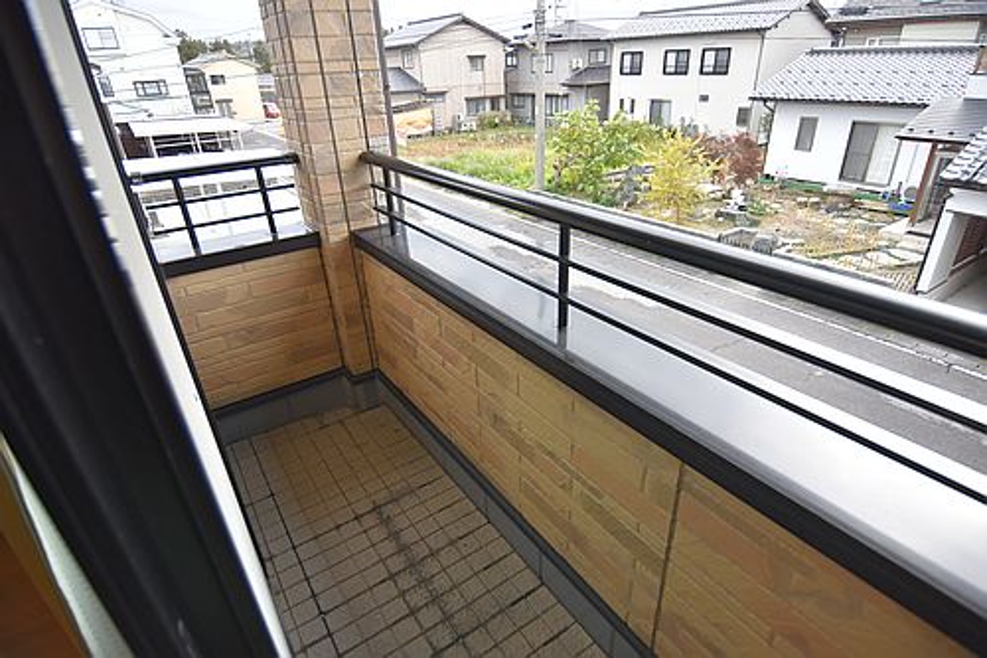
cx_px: 494
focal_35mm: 18
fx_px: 493
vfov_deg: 67.3
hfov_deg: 90.0
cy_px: 329
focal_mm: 12
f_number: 5
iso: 400
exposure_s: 1/100
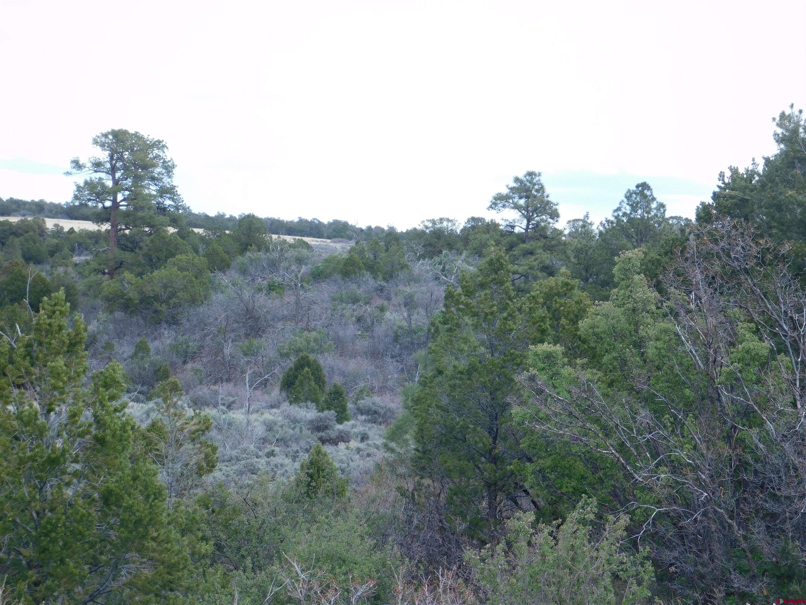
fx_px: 3120
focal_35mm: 134
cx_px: 403
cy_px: 302
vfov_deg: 11.1
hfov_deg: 14.7
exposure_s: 1/200
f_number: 5
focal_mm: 23.7
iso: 125
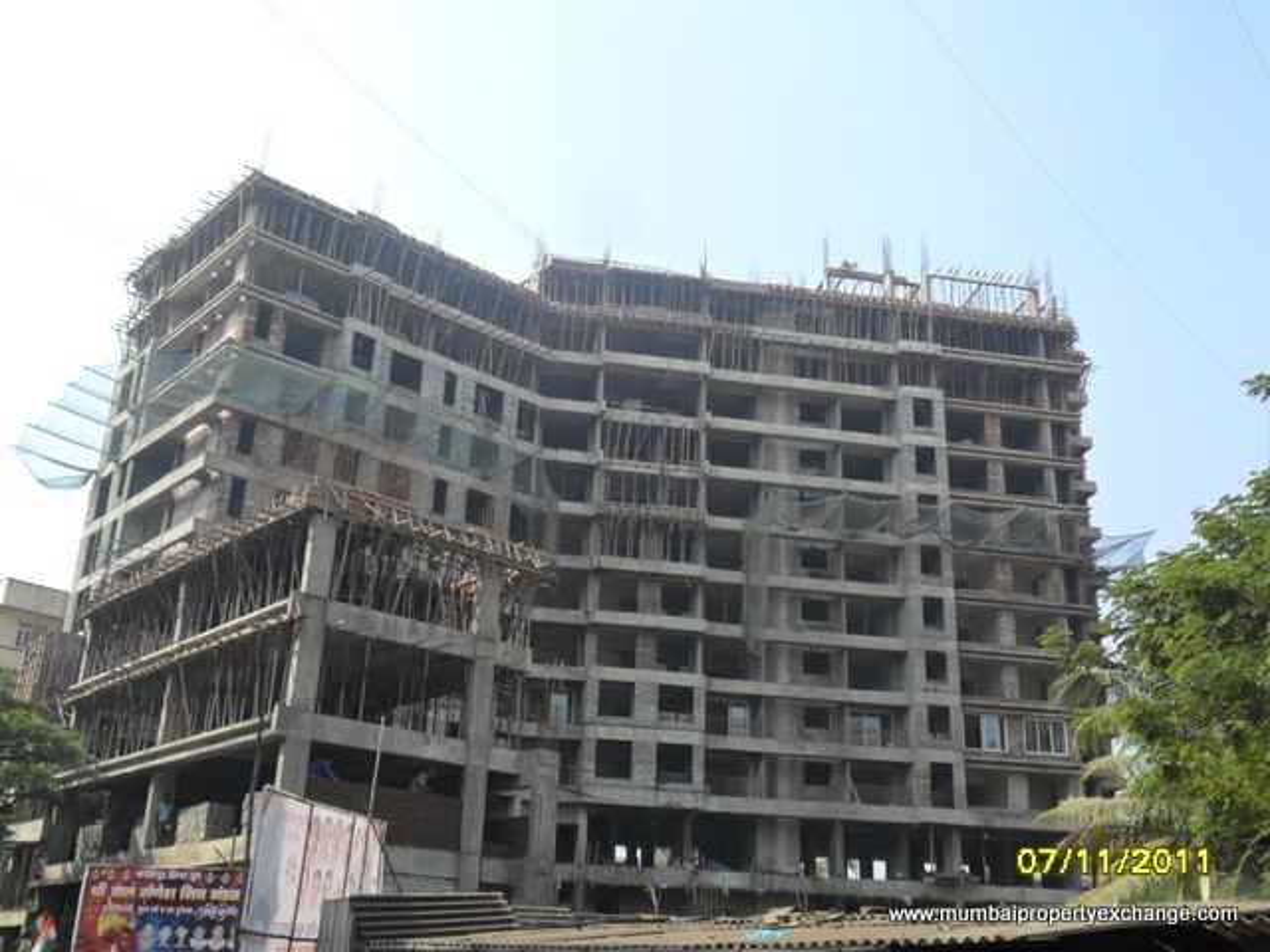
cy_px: 476
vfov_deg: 38.7
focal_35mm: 37
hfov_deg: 50.1
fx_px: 1357
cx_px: 635
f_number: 4
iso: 100
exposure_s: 1/500
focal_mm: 6.6
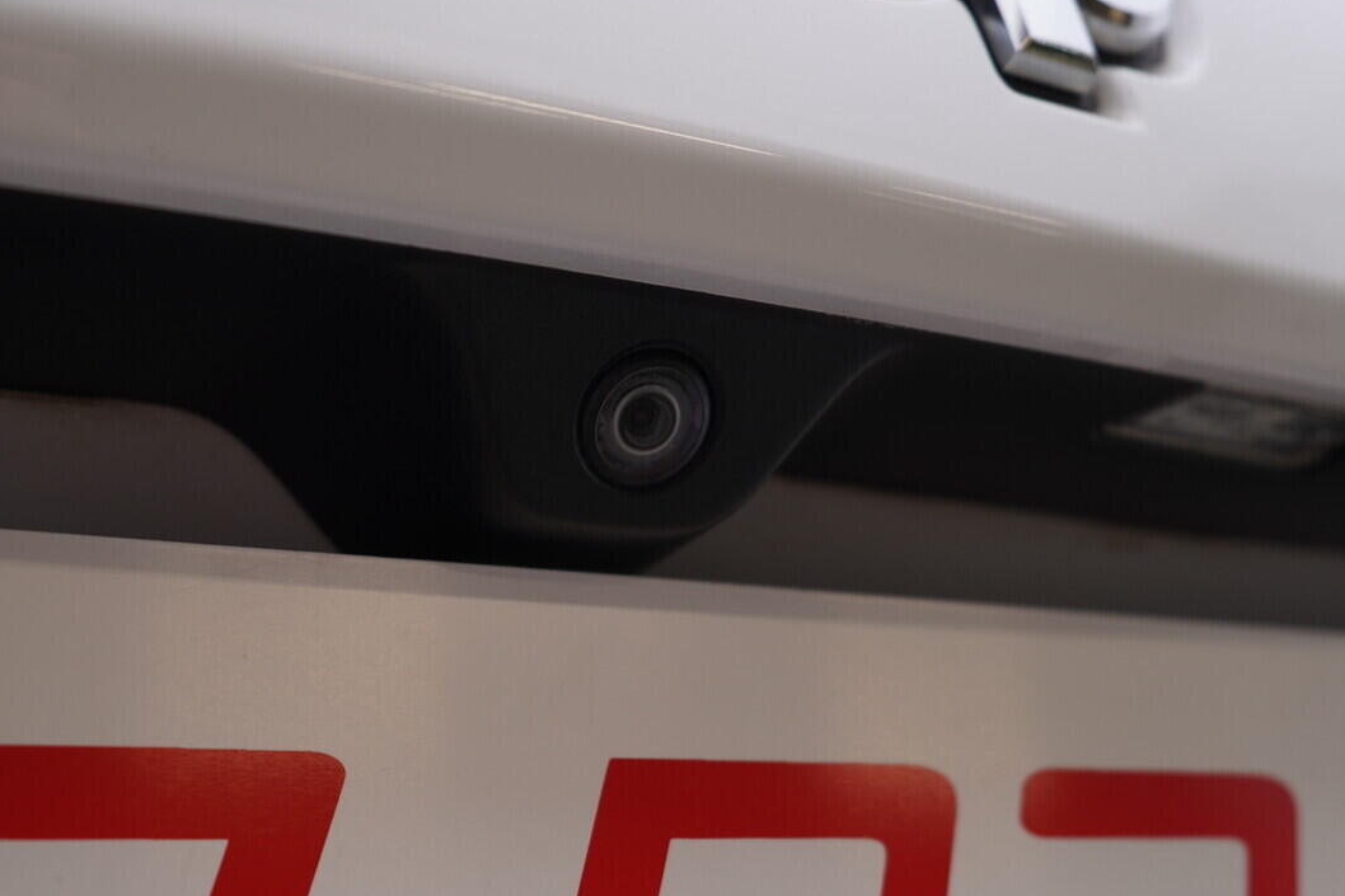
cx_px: 538
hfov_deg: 40.2
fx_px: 1830
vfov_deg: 27.5
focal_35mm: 49
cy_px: 472
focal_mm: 24
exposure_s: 1/60
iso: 125
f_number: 4
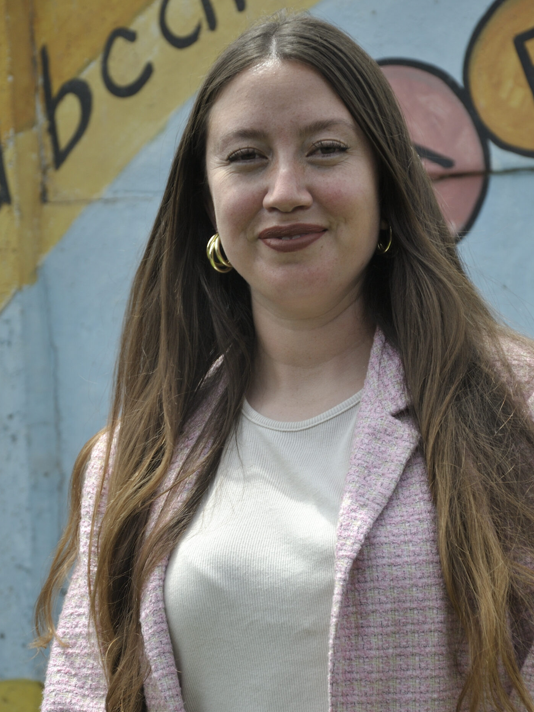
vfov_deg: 11.1
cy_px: 442
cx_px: 272
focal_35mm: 178
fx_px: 3661
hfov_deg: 8.3
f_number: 5.6
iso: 100
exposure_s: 1/320
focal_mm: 90
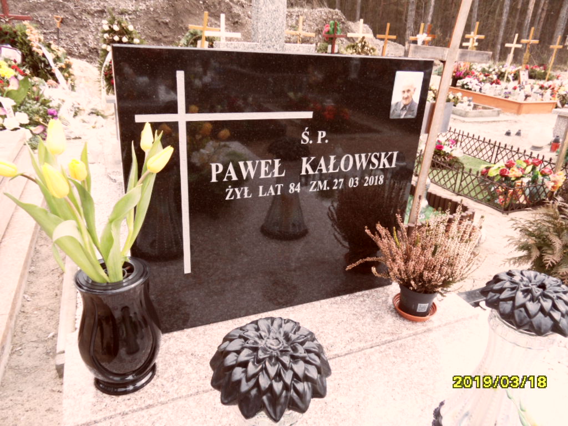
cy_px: 213
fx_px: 394
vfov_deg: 56.8
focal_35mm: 24
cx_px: 284
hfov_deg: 71.6
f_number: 3.2
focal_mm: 3.9
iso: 80
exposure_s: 1/125
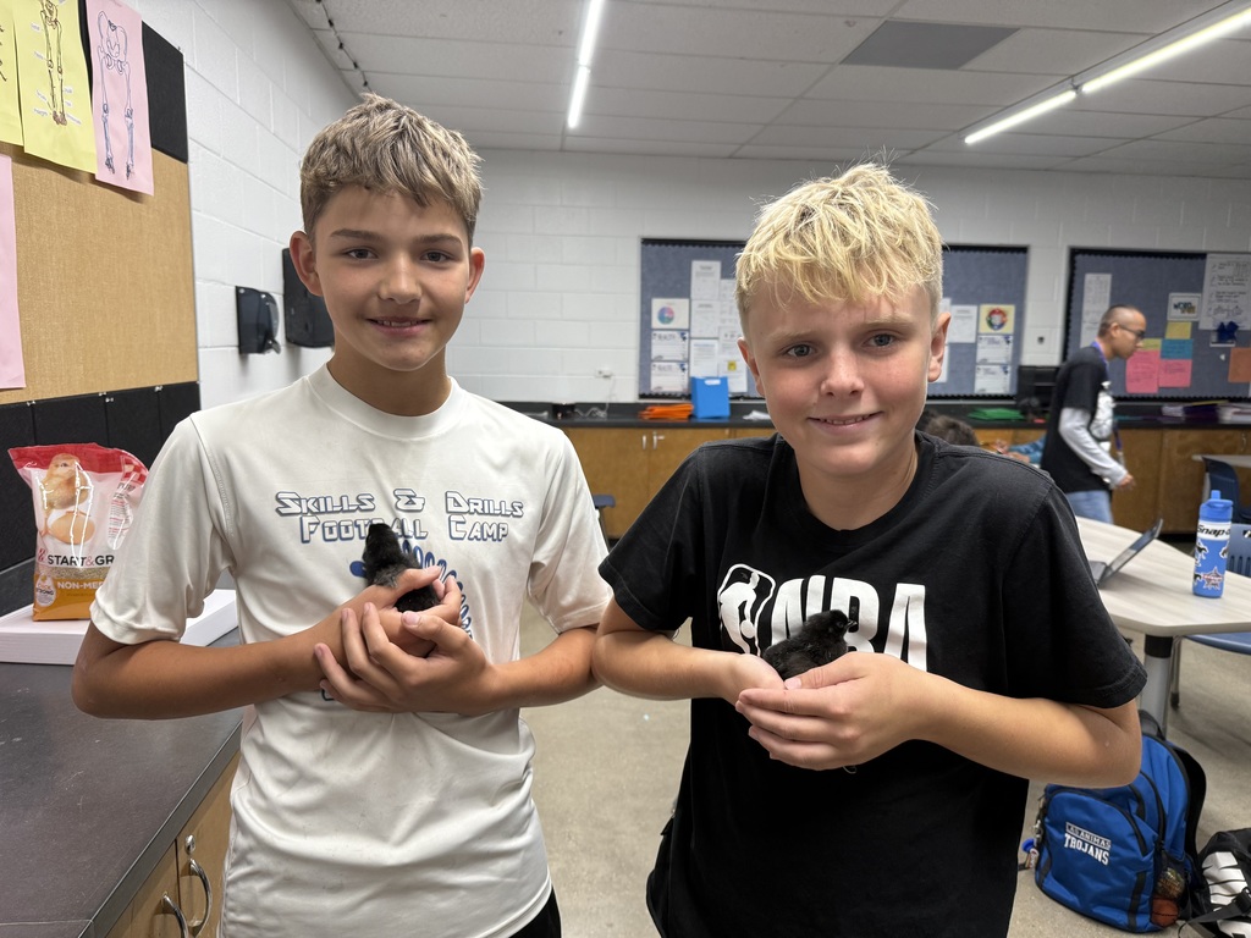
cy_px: 469
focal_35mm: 24
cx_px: 626
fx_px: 867
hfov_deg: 71.6
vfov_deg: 56.8
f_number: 1.78
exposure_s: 1/60
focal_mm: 6.76
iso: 160
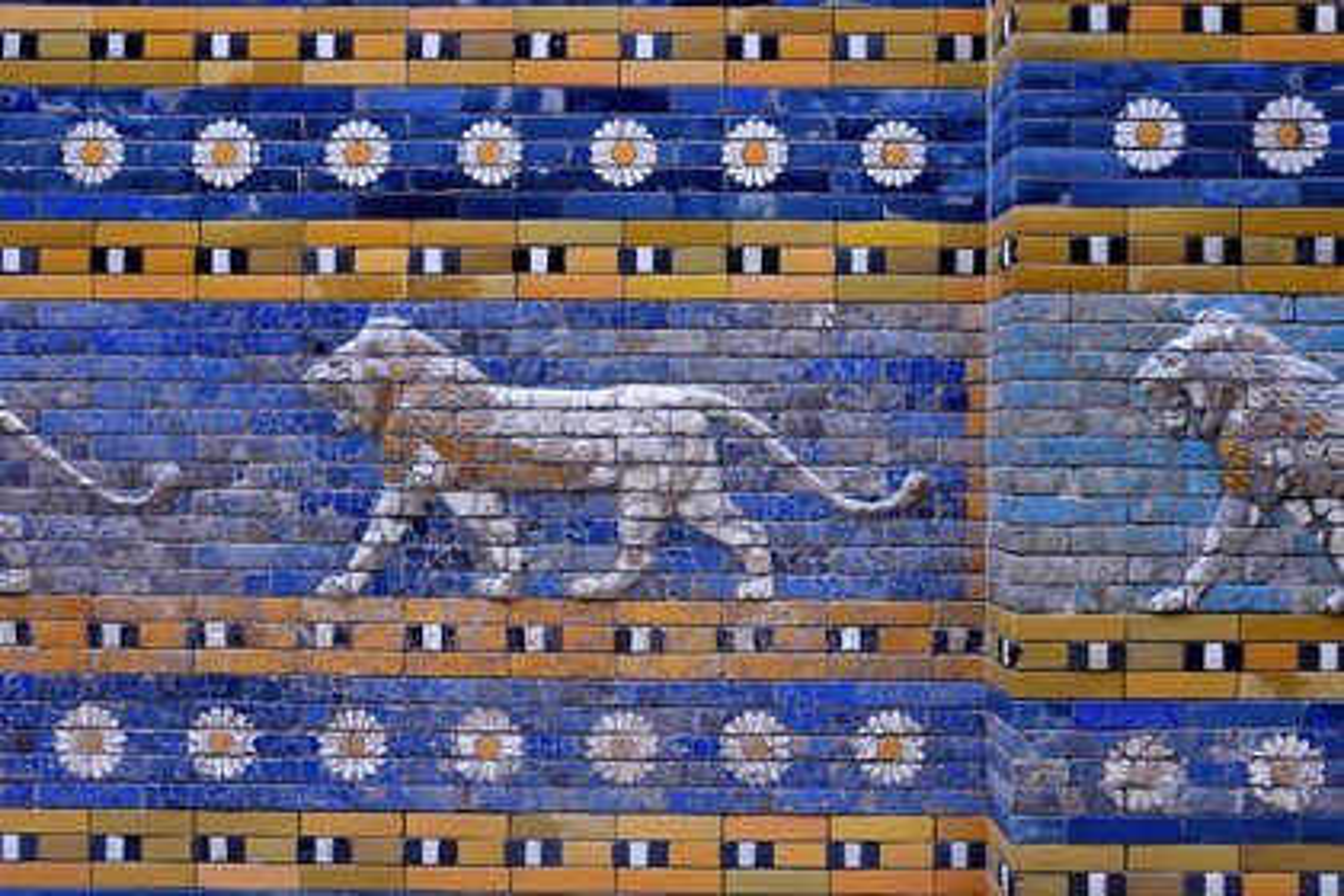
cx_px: 672
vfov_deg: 35.1
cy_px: 448
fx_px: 1419
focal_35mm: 38
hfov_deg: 50.7
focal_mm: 38
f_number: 7.1
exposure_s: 1/80
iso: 3200
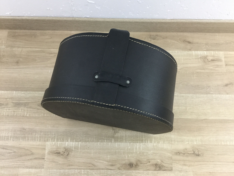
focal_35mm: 31
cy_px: 88
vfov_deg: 45.4
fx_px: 210
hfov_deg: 58.4
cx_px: 117
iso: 125
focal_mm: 3.3
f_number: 2.4
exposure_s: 1/33
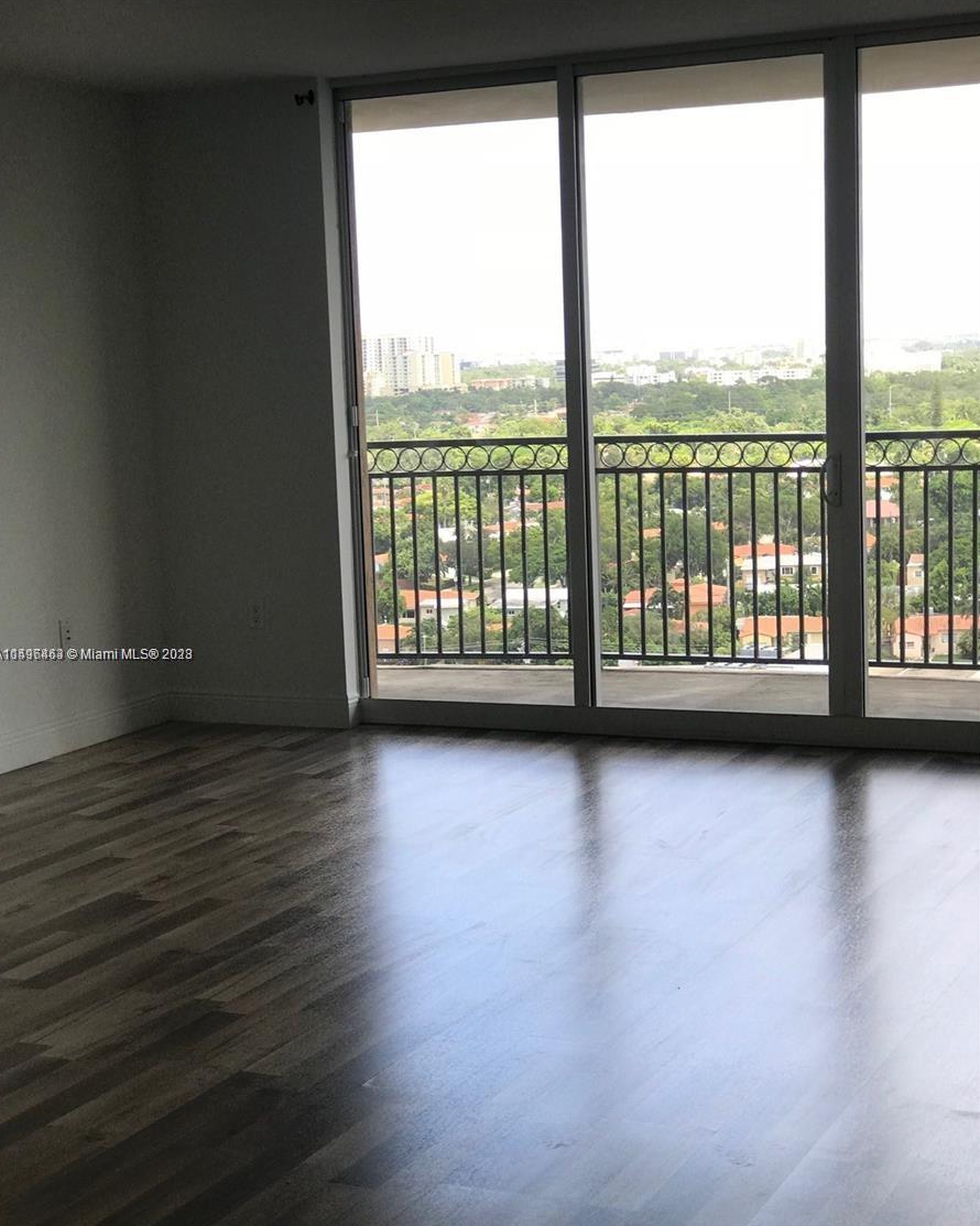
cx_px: 487
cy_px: 655
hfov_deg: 25.4
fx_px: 2176
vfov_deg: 31.4
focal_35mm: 60
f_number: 2.8
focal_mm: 6.6
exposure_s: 1/120
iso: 25
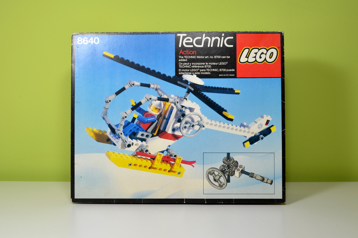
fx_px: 328
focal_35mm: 33
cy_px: 119
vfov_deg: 39.9
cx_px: 179
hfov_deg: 57.3
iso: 125
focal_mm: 22
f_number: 5
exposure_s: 1/15
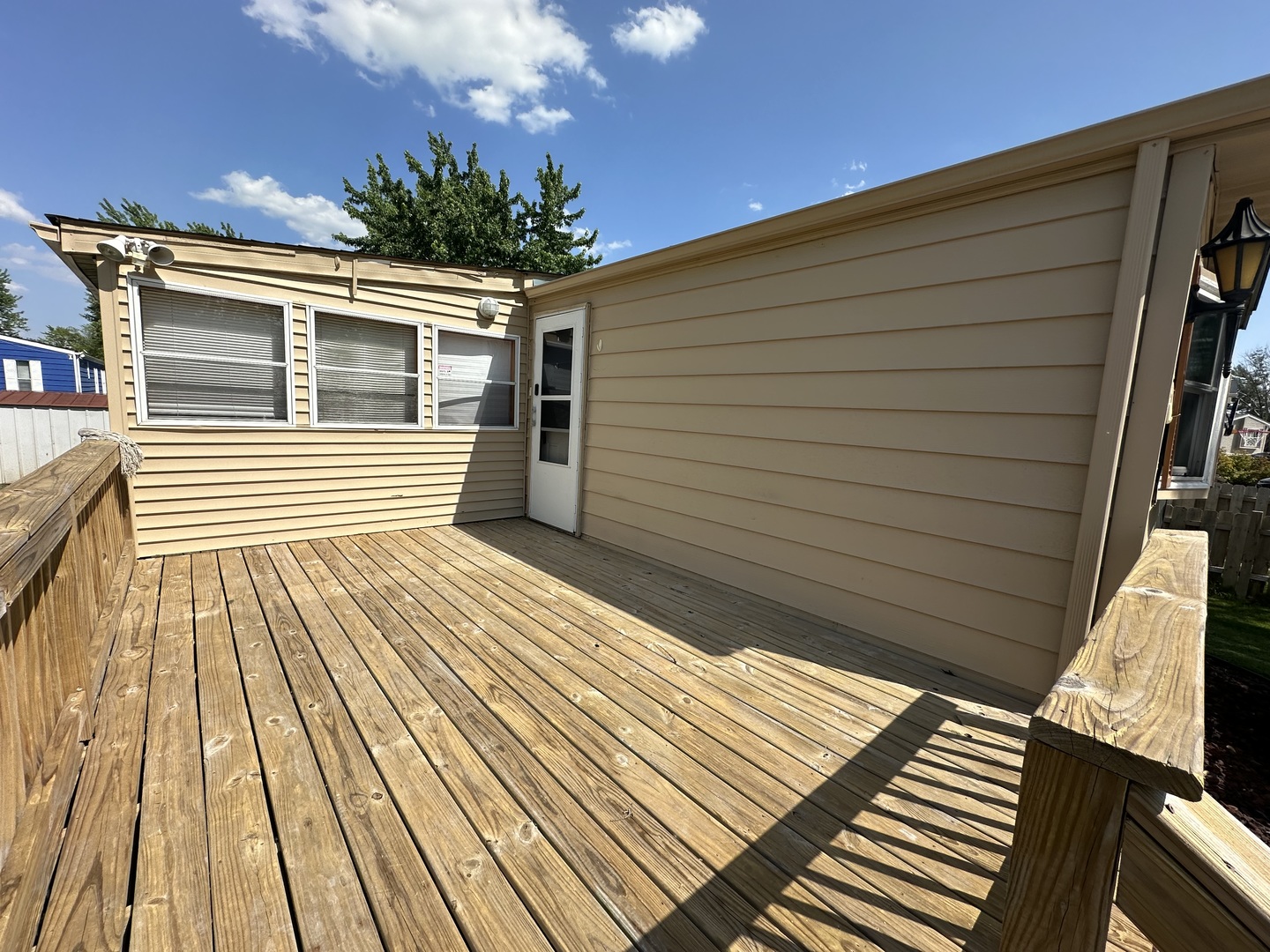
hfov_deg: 102.1
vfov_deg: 85.7
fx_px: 514
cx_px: 635
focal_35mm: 14
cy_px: 476
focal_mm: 2.22
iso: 50
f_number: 2.2
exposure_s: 1/1916
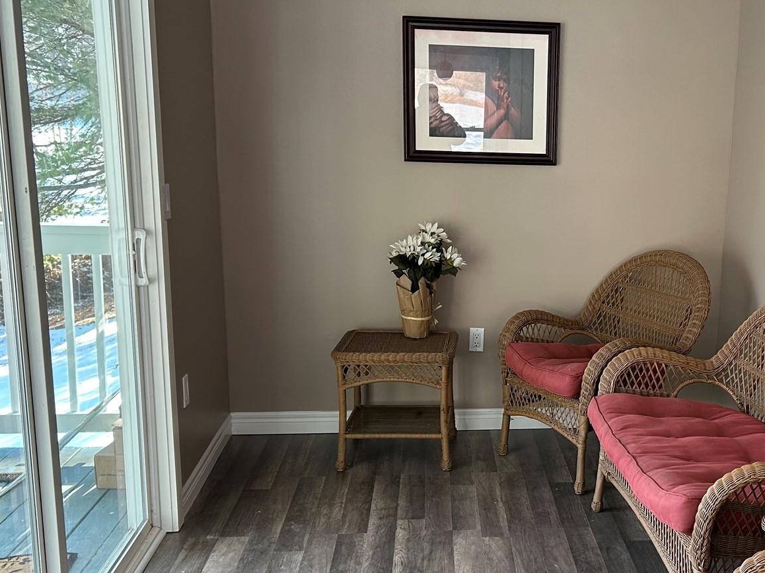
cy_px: 378
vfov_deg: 31.3
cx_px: 556
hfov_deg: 40.3
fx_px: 1016
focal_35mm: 46
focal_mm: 5.7
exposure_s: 1/120
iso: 100
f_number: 1.5
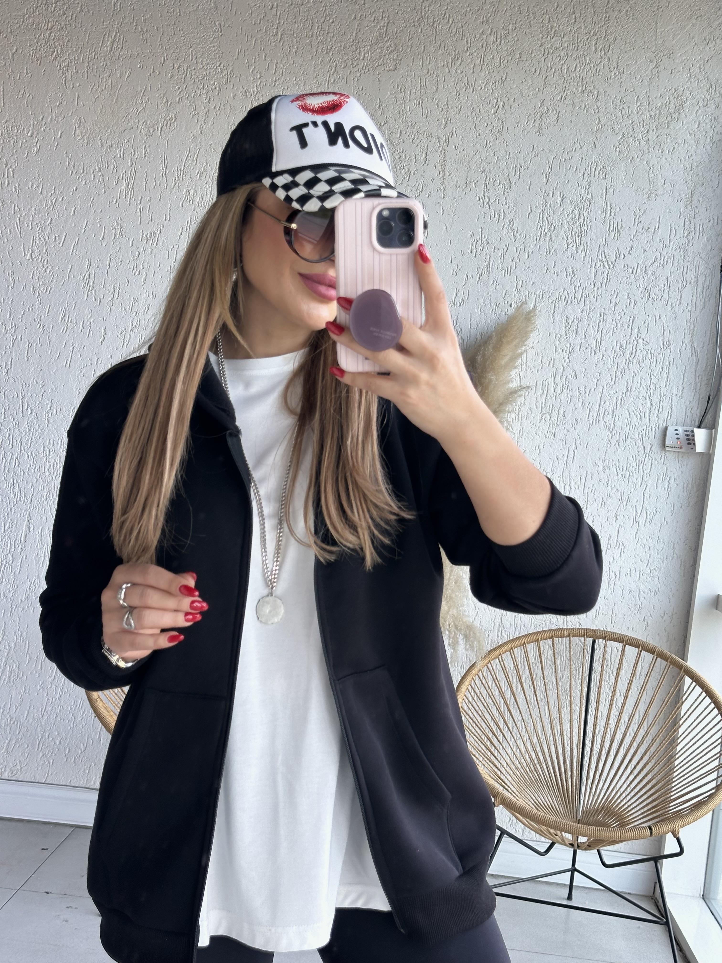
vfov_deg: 39.7
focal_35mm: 48
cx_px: 361
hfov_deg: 30.3
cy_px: 482
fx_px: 1335
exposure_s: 1/146
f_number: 1.78
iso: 64
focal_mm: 6.86
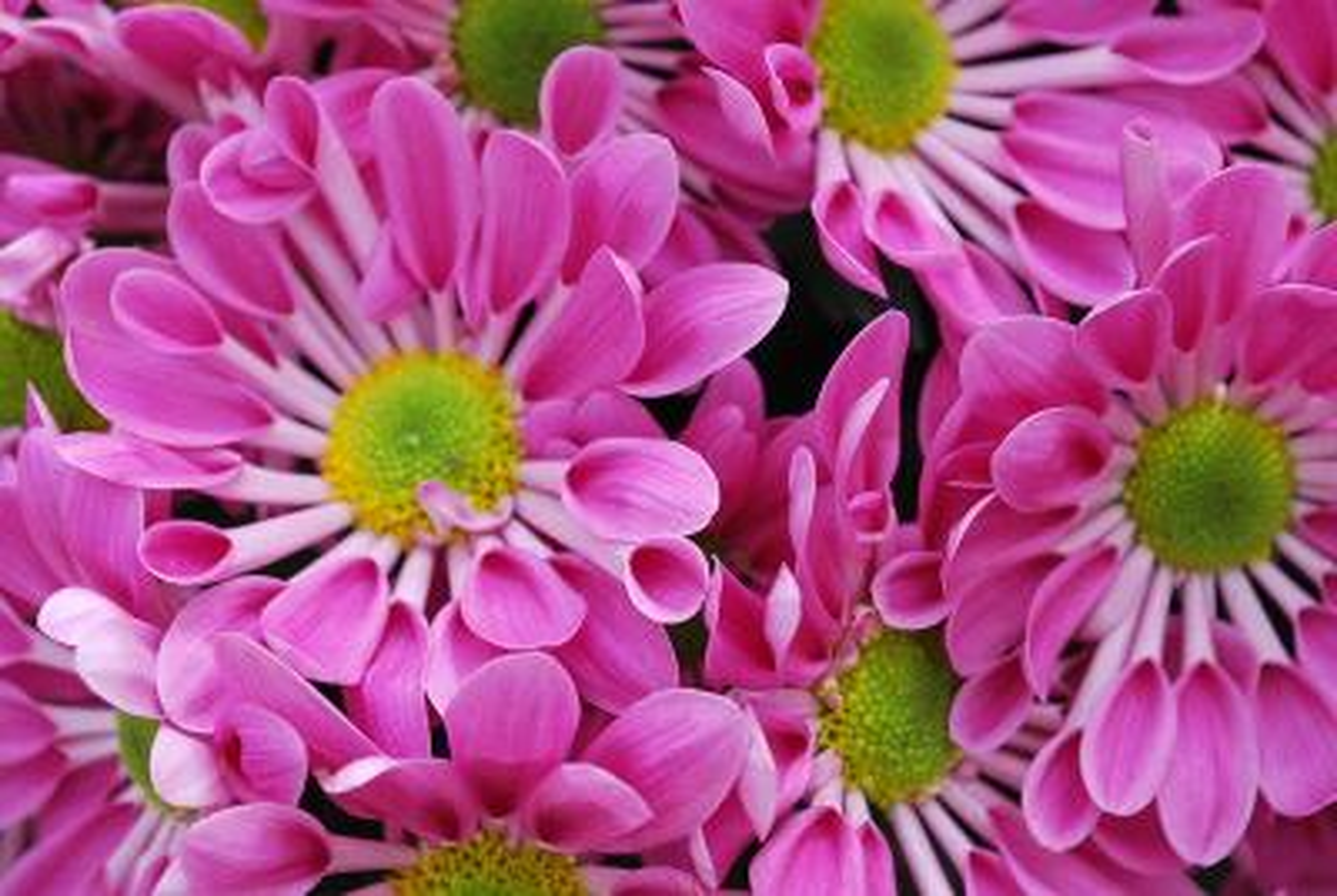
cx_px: 668
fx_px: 2566
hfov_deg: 29.2
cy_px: 448
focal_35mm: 69
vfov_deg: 19.8
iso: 140
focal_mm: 46
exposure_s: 1/60
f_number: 8
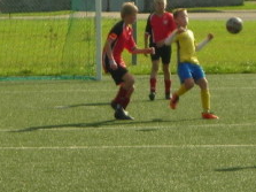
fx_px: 1537
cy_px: 49
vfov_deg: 7.1
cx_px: 98
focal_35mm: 208
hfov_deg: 9.5
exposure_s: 1/256
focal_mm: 19.2
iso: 50
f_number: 5.3
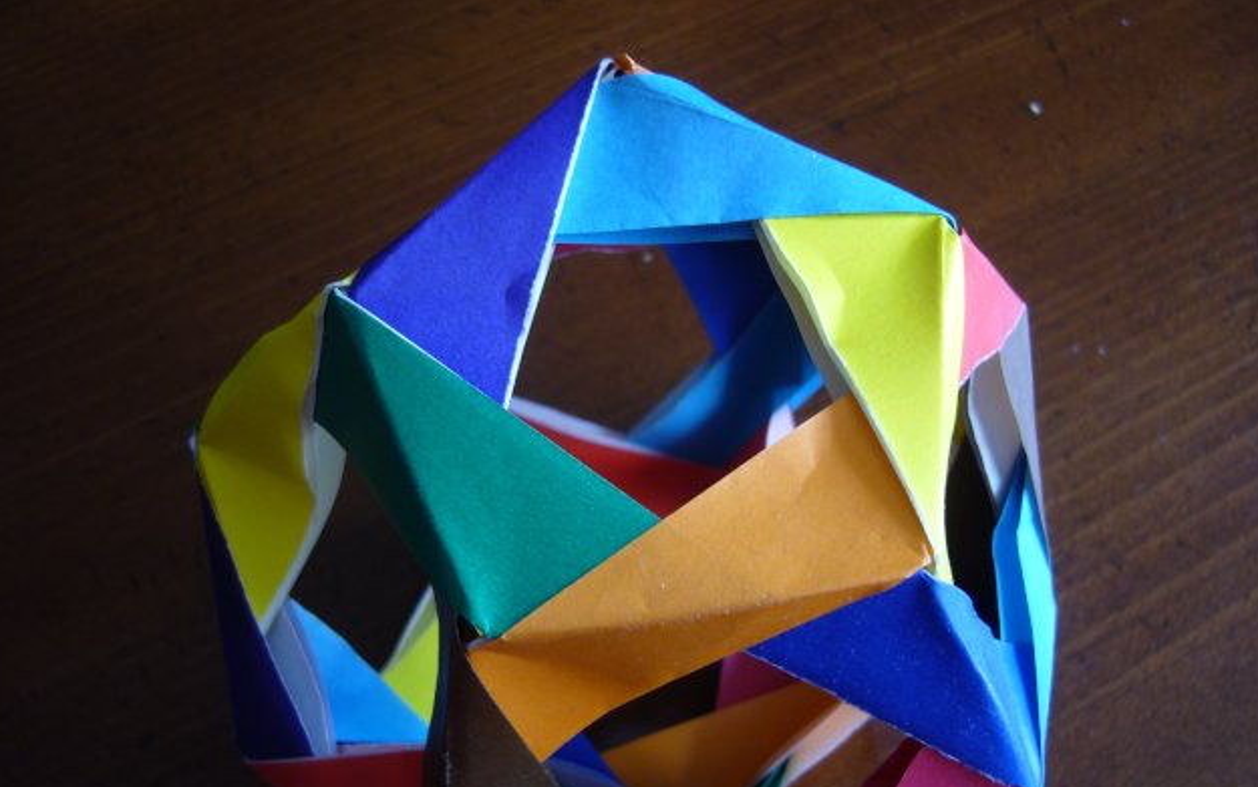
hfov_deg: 51.5
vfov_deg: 33.6
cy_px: 445
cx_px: 626
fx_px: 1303
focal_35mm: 38
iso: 100
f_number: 2.8
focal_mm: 5.8
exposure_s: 1/20
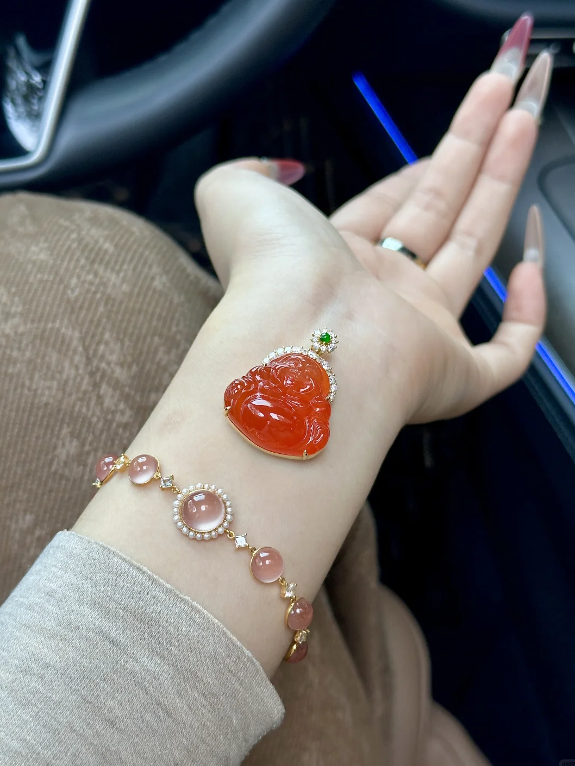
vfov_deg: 38.9
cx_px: 290
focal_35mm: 49
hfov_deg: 29.7
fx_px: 1085
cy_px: 383
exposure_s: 1/54
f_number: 1.78
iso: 80
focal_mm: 6.86
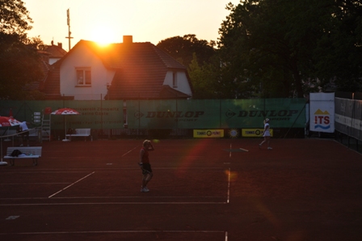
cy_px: 120
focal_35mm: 78
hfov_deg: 26.0
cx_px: 181
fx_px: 784
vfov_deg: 17.5
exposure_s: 1/250
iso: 200
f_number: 8
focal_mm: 52
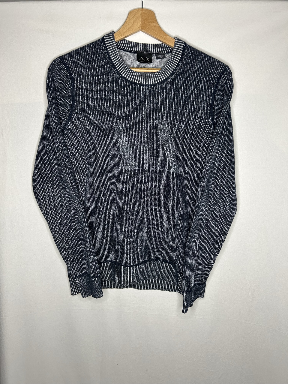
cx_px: 144
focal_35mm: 26
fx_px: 288
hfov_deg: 53.1
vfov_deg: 67.3
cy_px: 192
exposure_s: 1/60
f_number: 1.5
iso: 200
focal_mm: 5.7
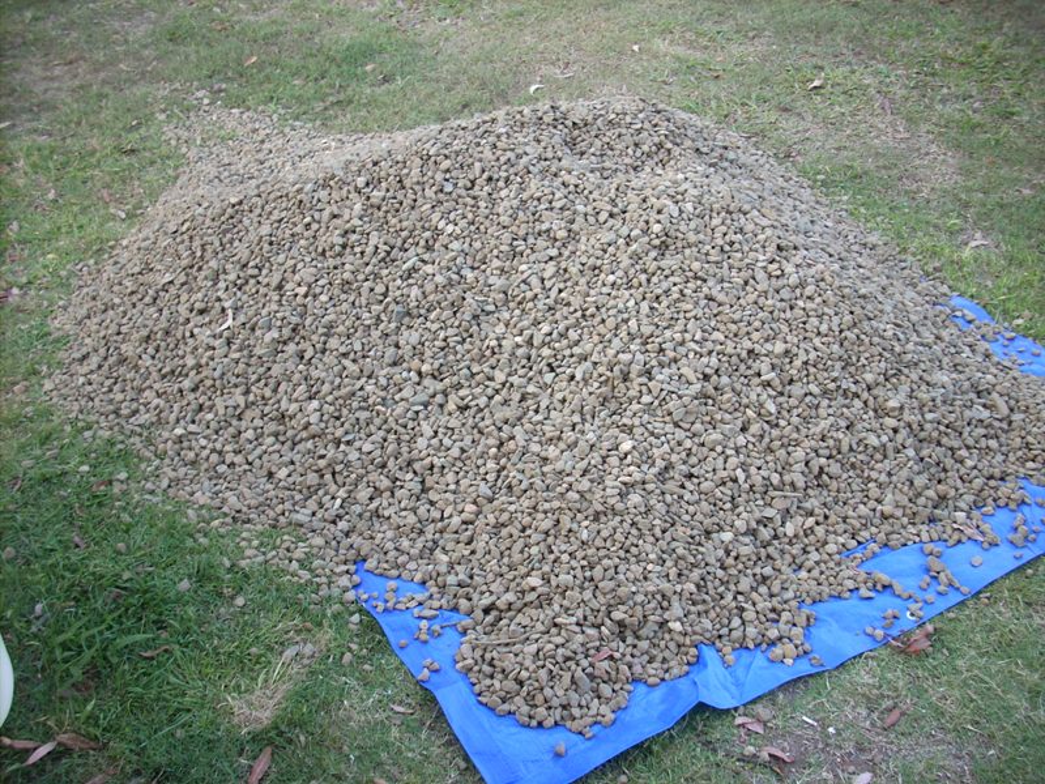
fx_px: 1117
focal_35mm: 37
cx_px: 522
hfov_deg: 50.1
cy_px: 392
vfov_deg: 38.7
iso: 64
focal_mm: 6.2
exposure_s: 1/30
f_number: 2.8
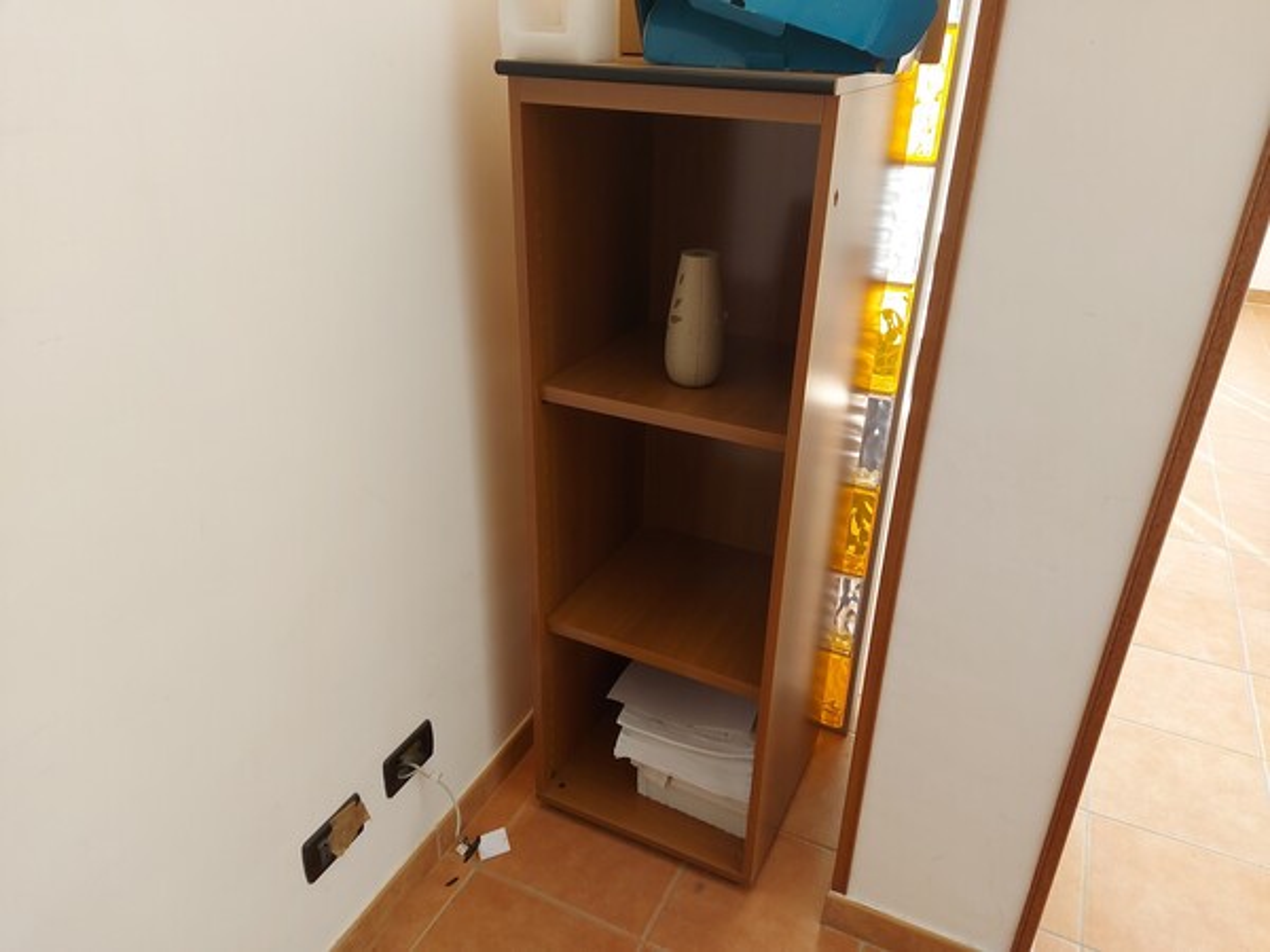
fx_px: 881
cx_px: 635
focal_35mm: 24
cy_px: 476
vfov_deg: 56.8
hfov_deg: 71.6
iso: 100
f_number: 1.8
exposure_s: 1/50
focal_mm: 5.23
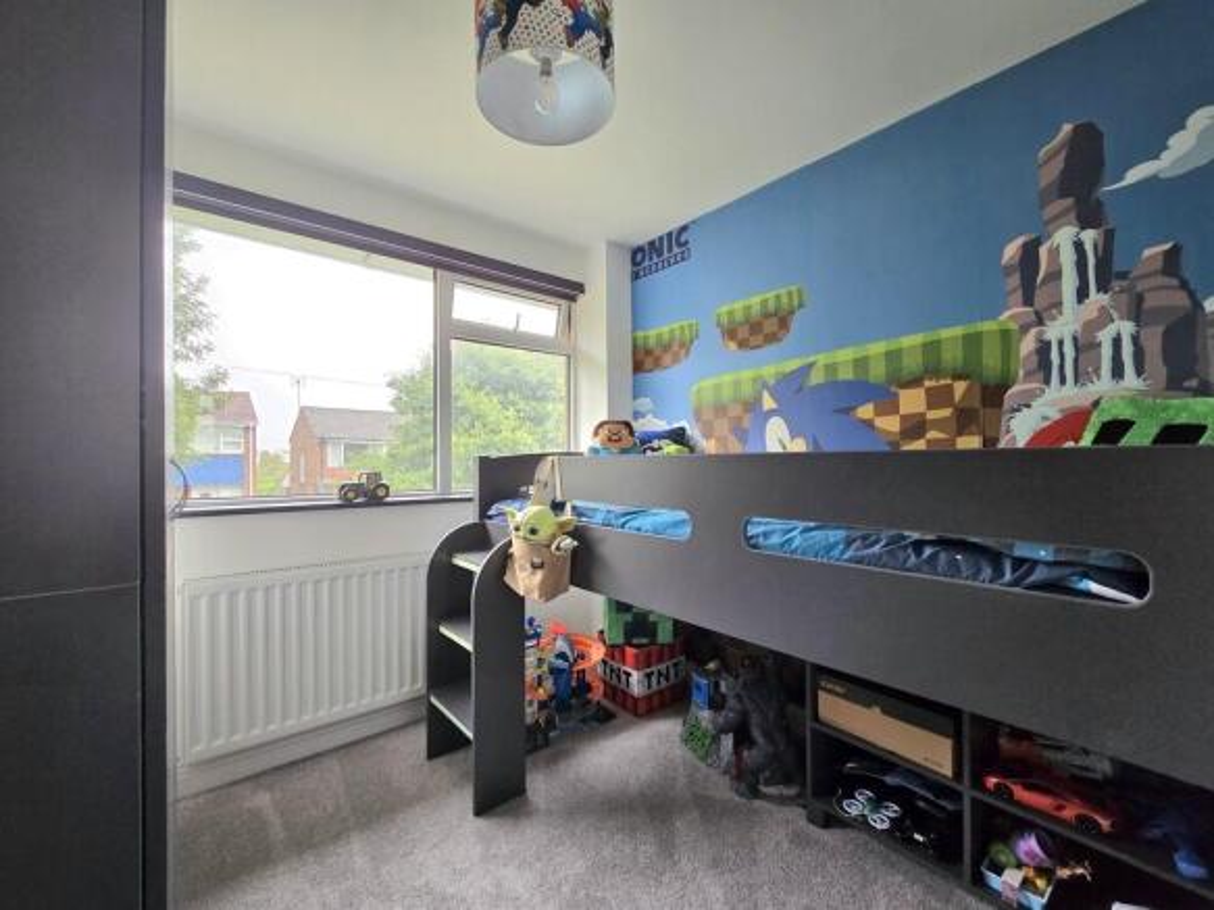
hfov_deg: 106.2
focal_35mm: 13
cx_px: 607
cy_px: 455
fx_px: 456
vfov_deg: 89.9
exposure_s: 1/50.3
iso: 160
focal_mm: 2.2
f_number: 2.2
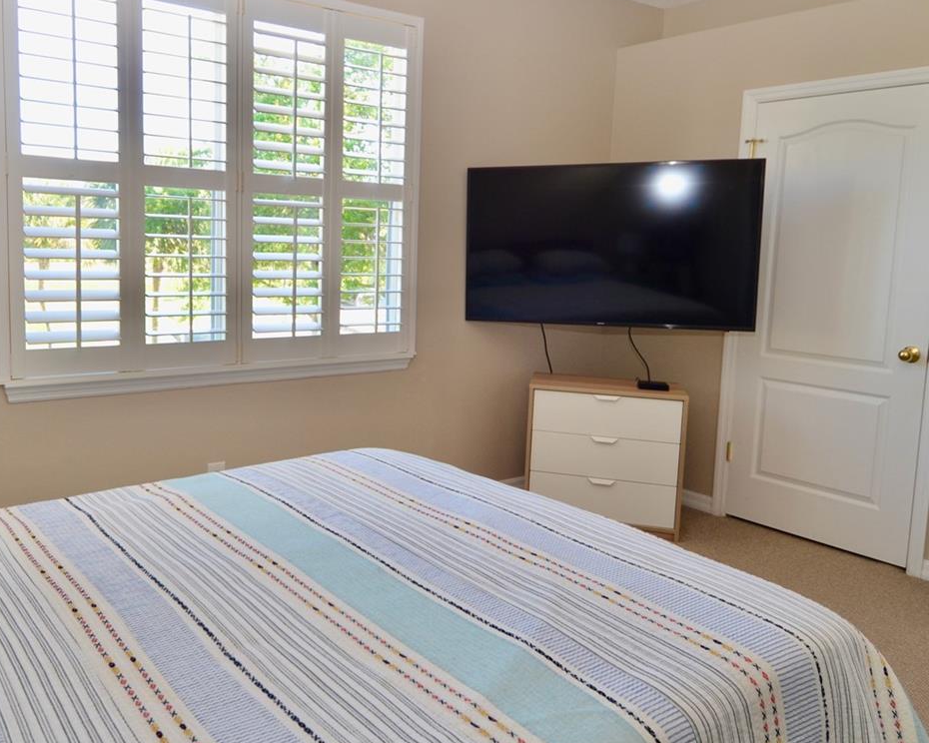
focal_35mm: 29
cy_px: 337
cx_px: 322
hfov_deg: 59.3
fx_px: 797
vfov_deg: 49.9
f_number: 4
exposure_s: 1/60
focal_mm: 12
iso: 280
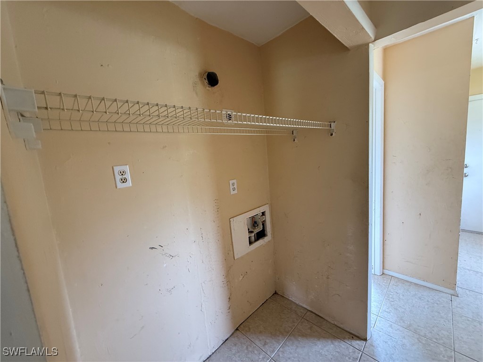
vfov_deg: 85.7
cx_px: 242
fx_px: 195
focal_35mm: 14
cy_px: 181
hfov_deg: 102.1
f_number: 2.2
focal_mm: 2.22
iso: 320
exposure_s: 1/61
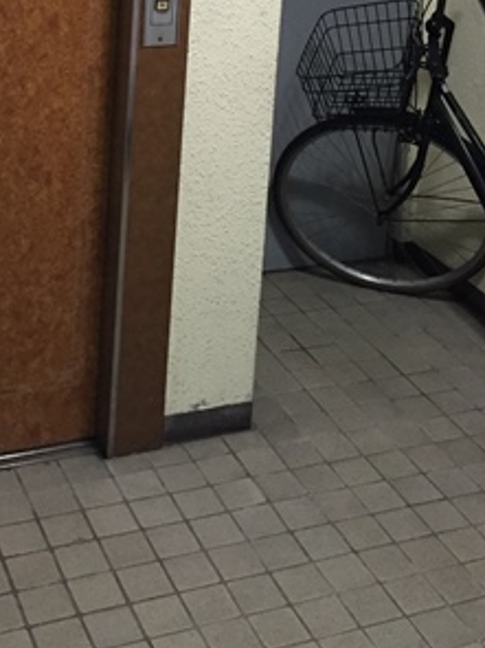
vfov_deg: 28.4
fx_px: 1178
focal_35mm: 63
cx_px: 189
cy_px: -35
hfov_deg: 23.2
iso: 200
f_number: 2.2
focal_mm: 4.15
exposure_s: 1/30
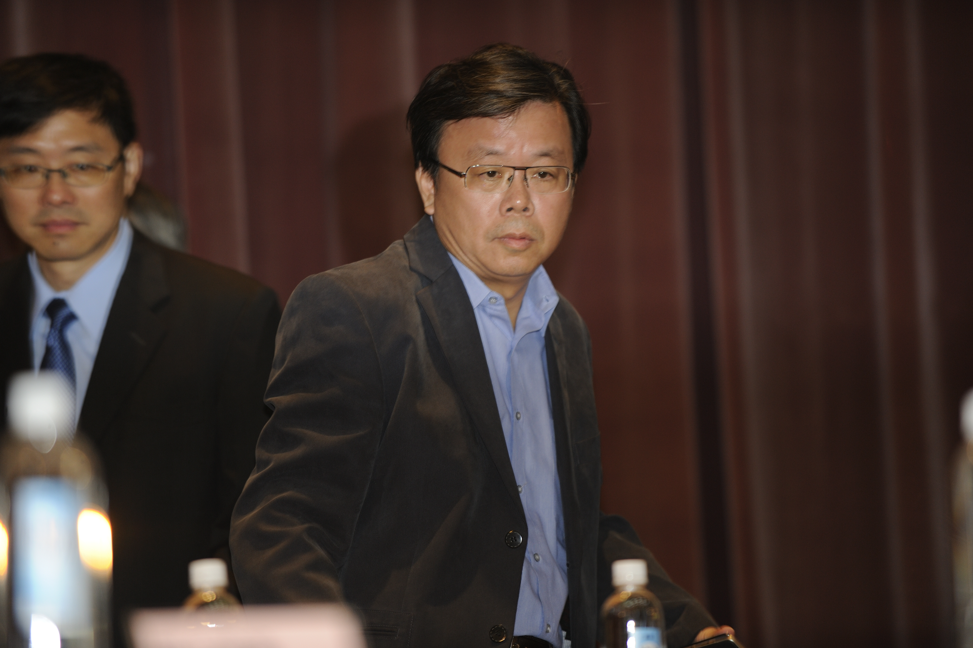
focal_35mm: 200
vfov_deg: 6.9
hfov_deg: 10.3
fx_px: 5402
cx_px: 486
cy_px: 324
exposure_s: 1/100
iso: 500
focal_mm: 200
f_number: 3.5
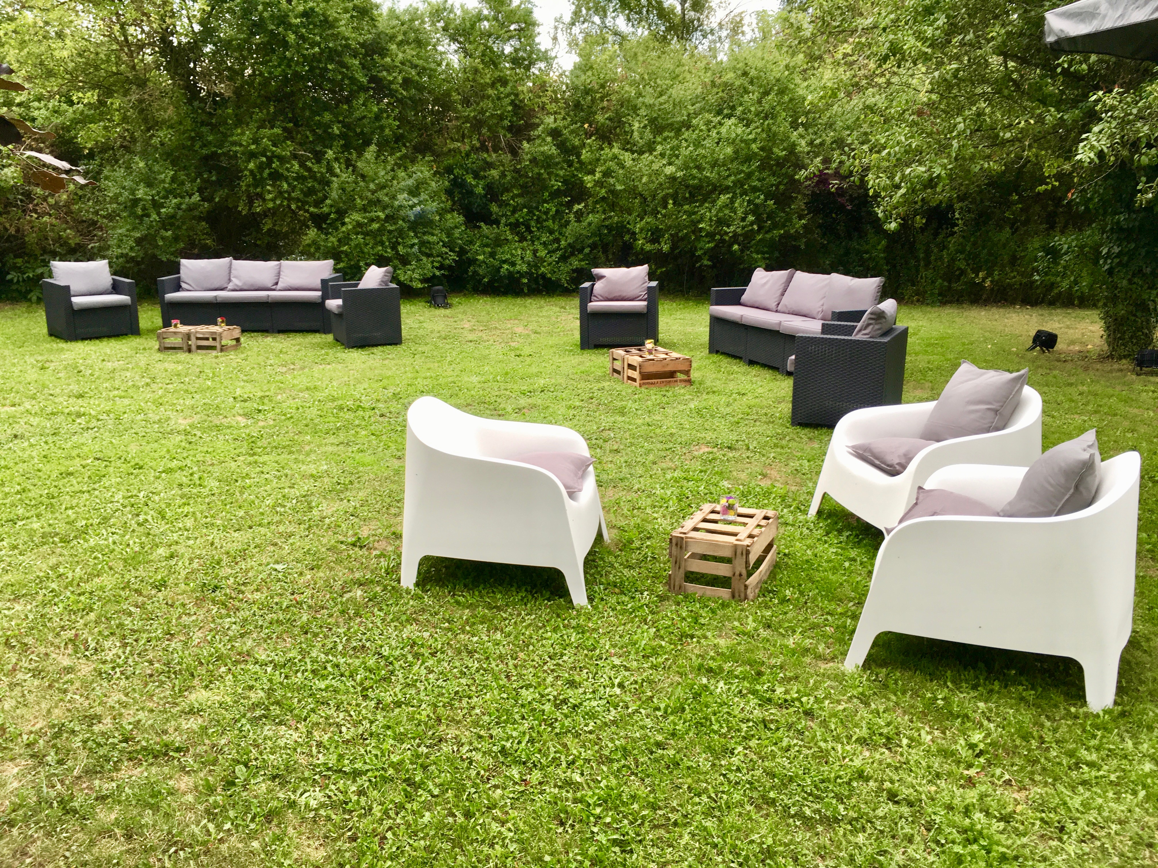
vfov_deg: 48.2
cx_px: 579
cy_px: 434
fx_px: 970
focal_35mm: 29
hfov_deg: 61.7
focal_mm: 4.15
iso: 40
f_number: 2.2
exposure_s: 1/100
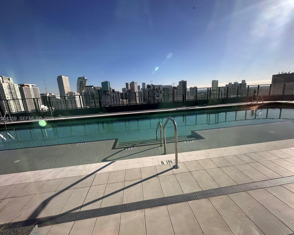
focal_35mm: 15
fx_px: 131
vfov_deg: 84.0
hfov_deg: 96.8
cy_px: 119
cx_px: 153
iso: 40
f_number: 2.2
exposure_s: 1/779
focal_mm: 2.22
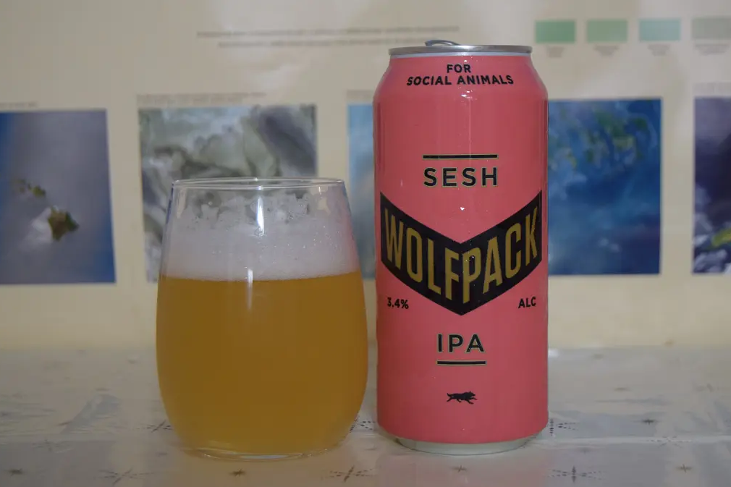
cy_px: 246
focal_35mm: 70
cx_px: 366
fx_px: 1421
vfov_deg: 19.5
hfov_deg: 28.8
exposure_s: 1/60
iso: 1000
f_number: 5.3
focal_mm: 46
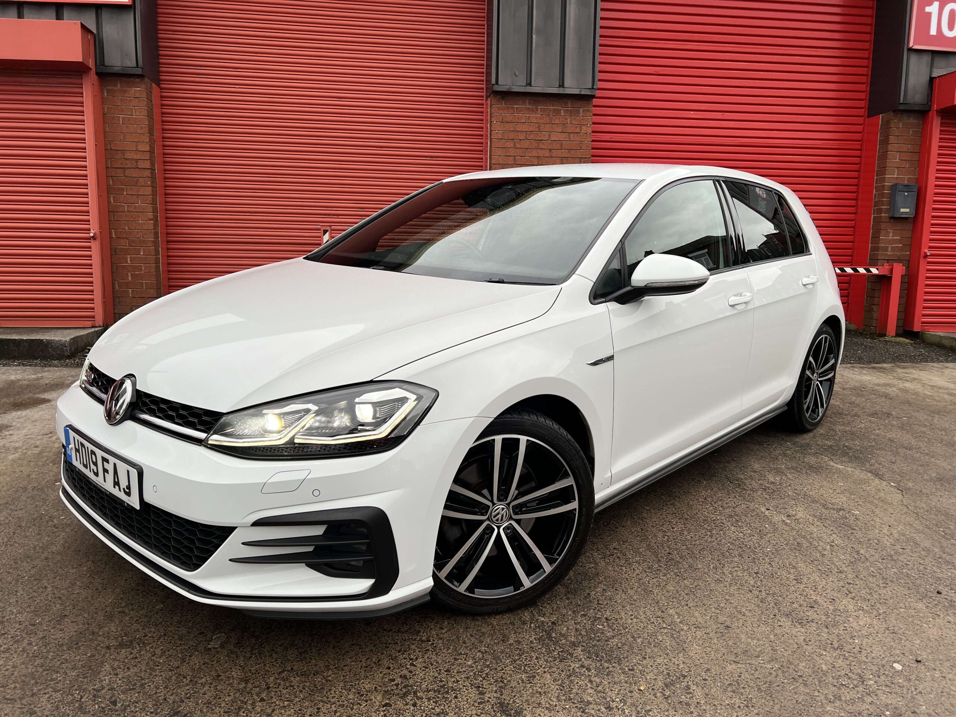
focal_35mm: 26
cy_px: 358
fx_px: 718
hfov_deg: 67.3
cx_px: 478
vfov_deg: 53.1
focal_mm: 5.7
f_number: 1.5
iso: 50
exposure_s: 1/95
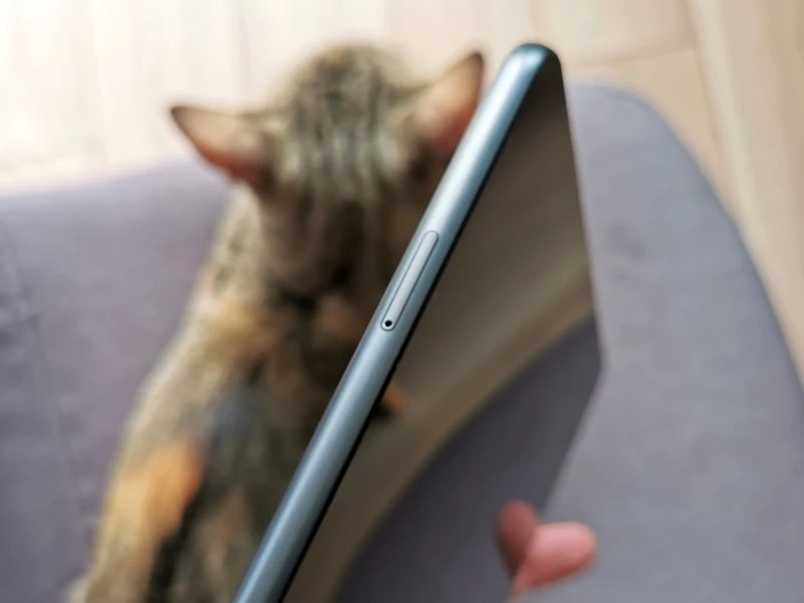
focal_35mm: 39
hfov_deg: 47.9
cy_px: 302
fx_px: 906
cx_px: 402
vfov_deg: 36.8
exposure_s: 1/99.9
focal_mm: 5.56
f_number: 1.6
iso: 50
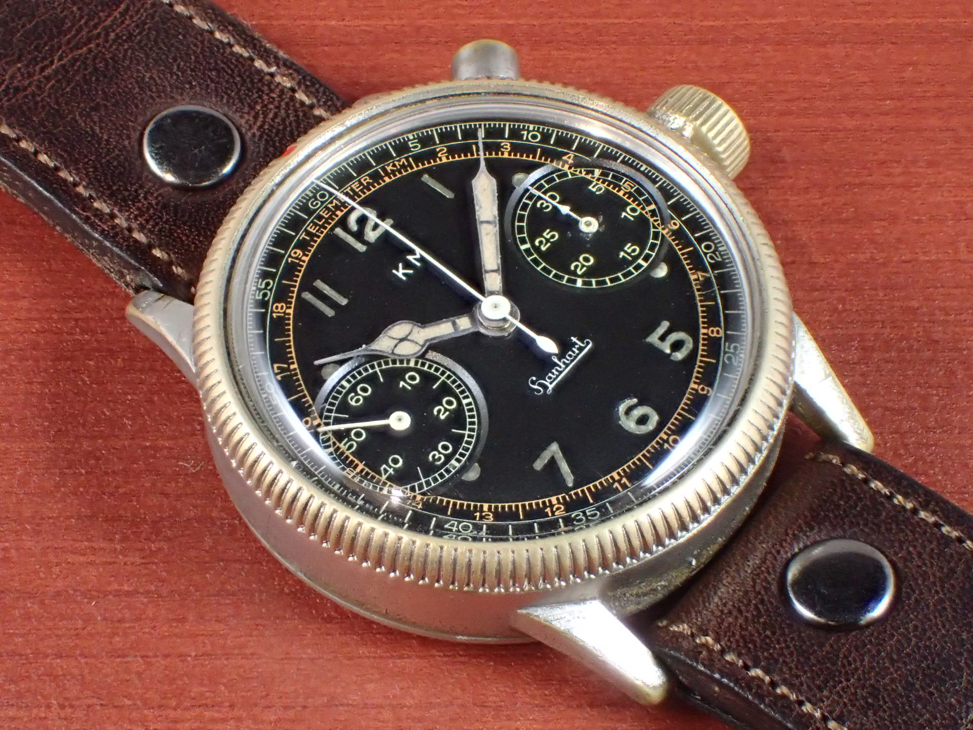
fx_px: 2080
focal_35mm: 74
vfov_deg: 19.9
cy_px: 365
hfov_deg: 26.3
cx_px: 486
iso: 1600
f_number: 5.6
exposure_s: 1/60
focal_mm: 13.47
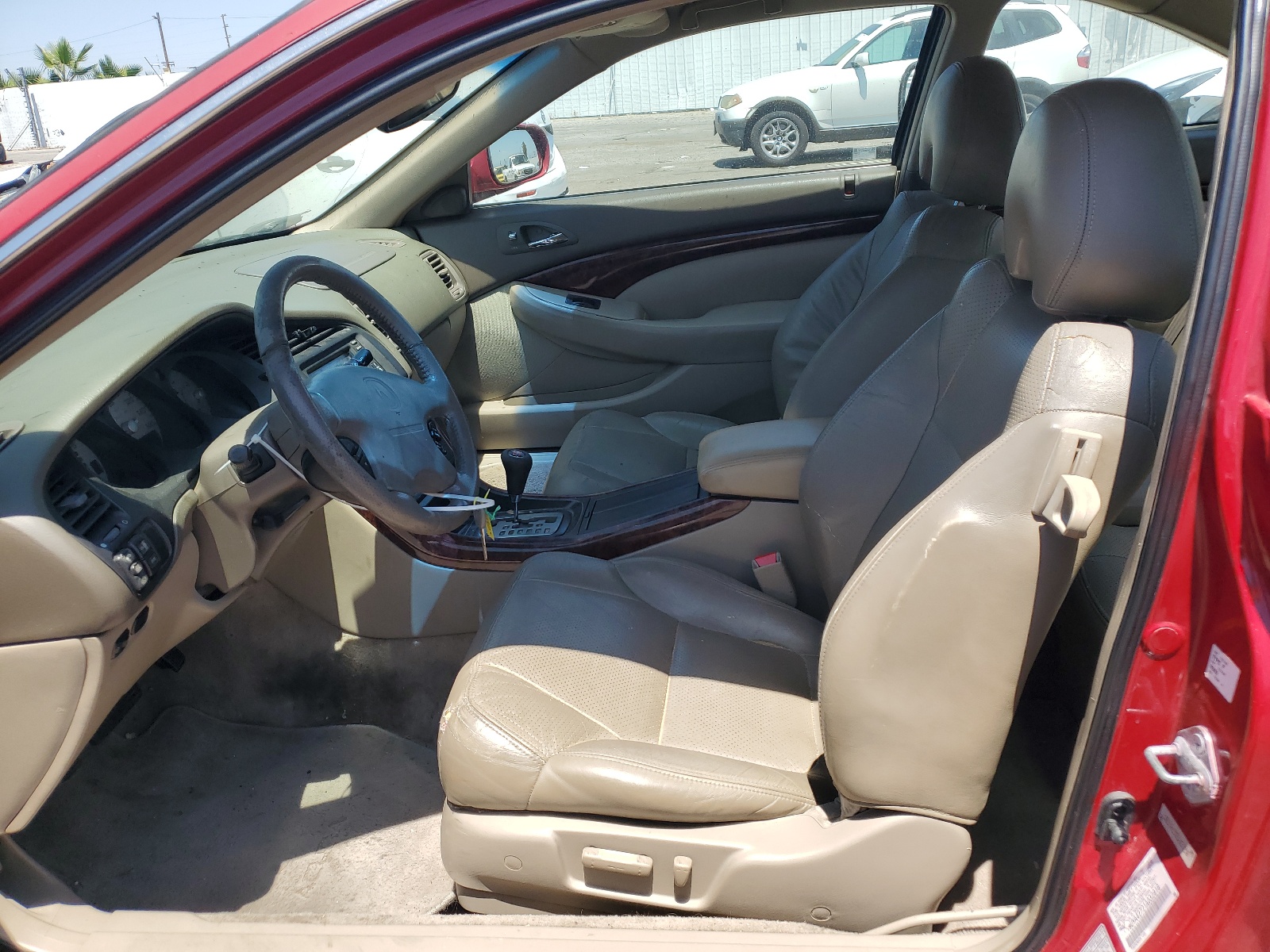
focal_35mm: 26
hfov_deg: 67.3
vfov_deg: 53.1
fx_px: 954
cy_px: 476
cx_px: 635
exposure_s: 1/1667
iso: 50
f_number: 1.5
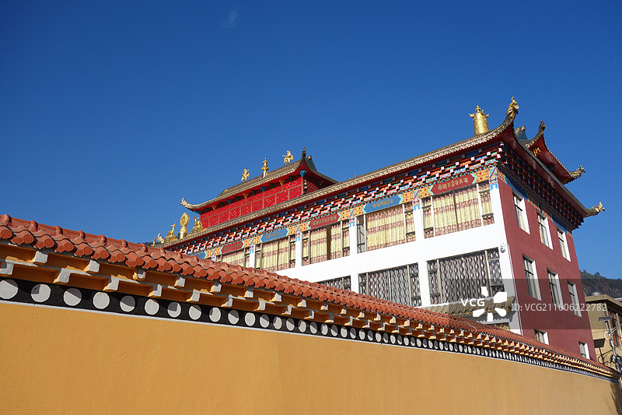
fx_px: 484
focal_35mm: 28
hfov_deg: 65.5
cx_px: 311
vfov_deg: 46.4
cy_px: 208
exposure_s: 1/800
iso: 125
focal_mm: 10.4
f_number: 5.6
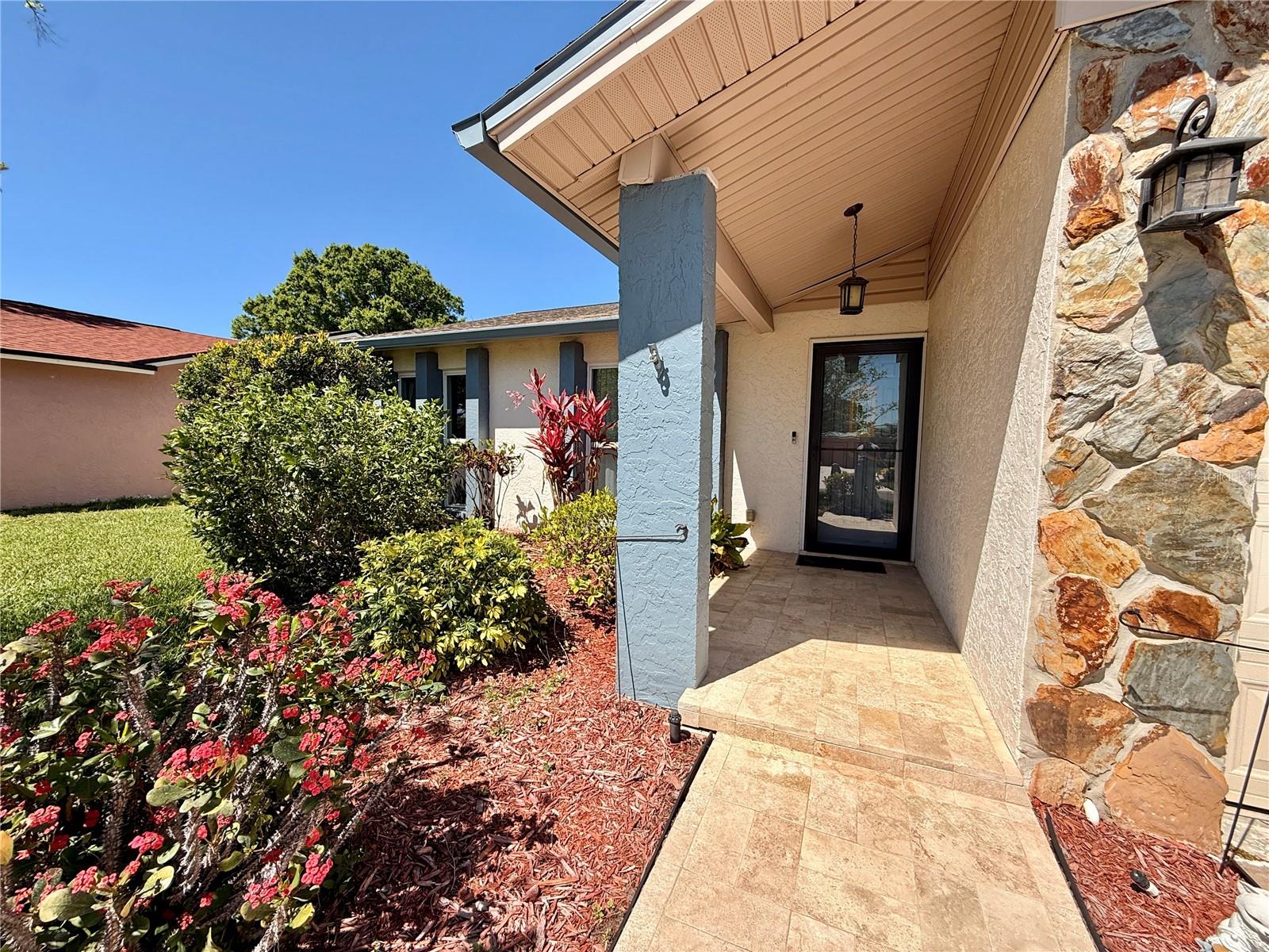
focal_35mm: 14
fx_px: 513
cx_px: 634
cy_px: 476
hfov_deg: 102.1
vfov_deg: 85.7
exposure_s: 1/1167
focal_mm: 2.22
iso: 50
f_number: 2.2
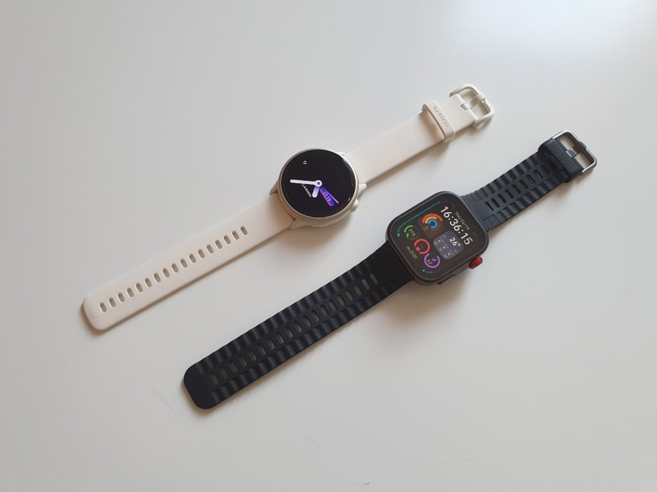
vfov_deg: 53.1
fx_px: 493
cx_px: 328
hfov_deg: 67.3
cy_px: 246
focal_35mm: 26
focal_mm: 4.3
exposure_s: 1/100
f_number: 2.4
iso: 200
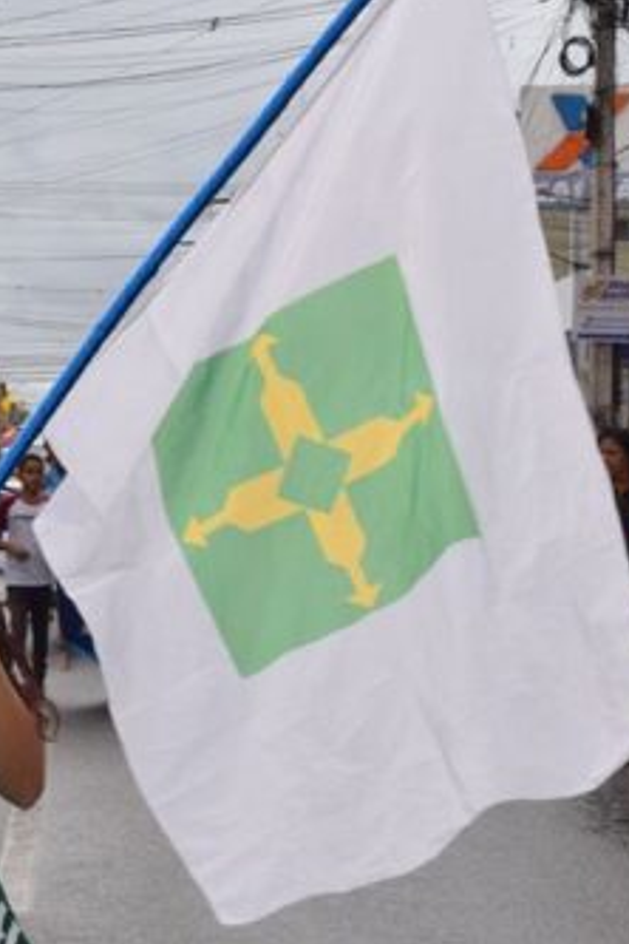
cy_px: 638
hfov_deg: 15.6
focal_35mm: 87
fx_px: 2280
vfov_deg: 23.3
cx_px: 101
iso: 100
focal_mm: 26
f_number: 11
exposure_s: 1/200
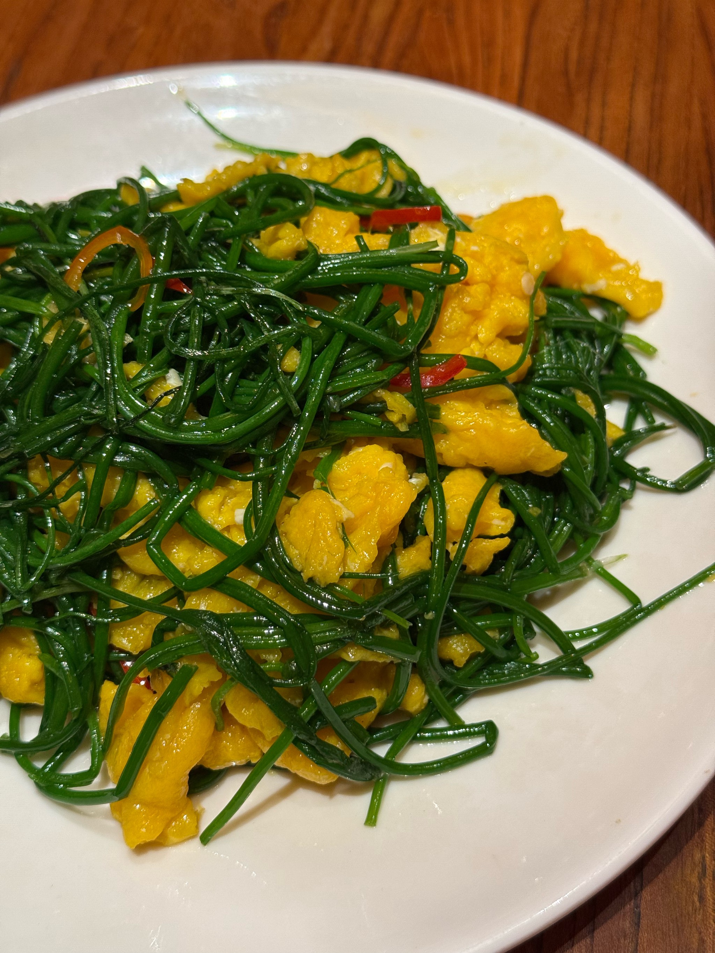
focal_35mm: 48
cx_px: 358
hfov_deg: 30.3
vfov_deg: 39.7
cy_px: 476
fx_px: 1322
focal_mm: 6.76
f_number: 1.78
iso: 100
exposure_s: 1/50
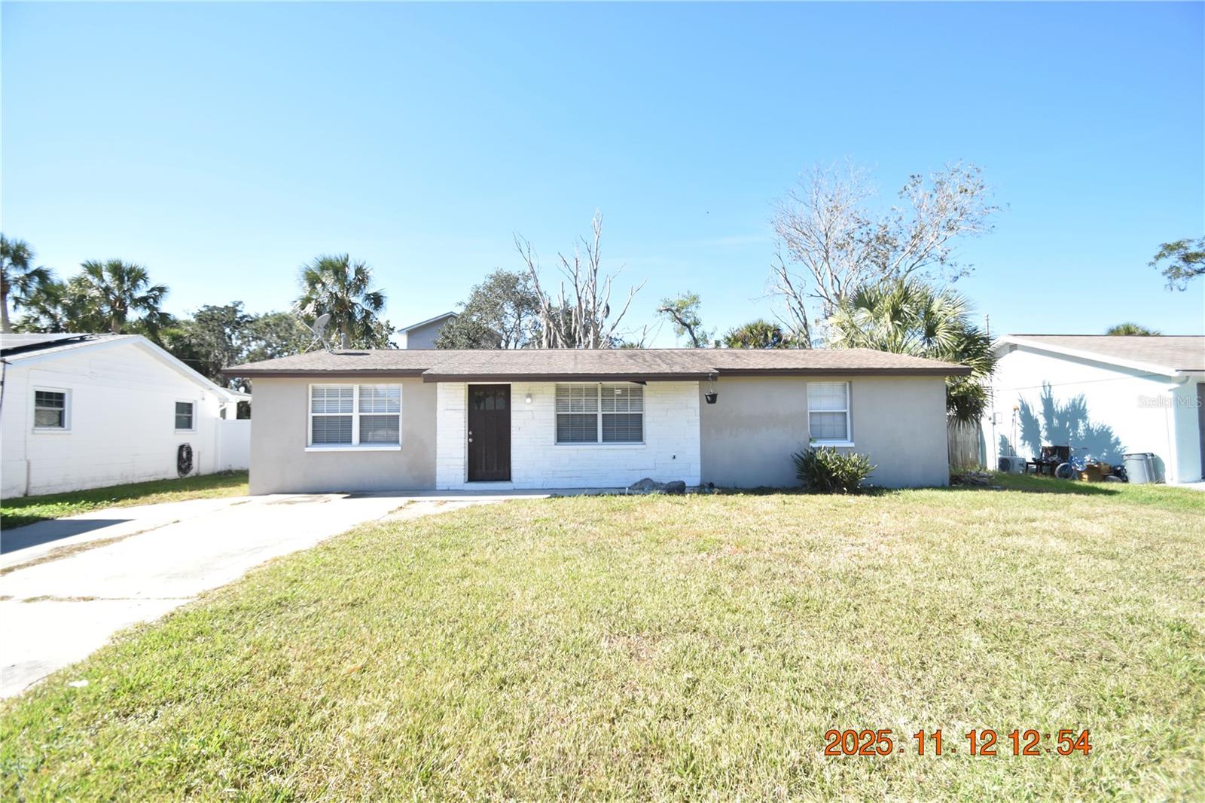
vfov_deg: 77.3
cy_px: 402
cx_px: 602
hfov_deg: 100.4
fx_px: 502
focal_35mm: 15
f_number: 3.5
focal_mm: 10
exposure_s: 1/3000
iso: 800
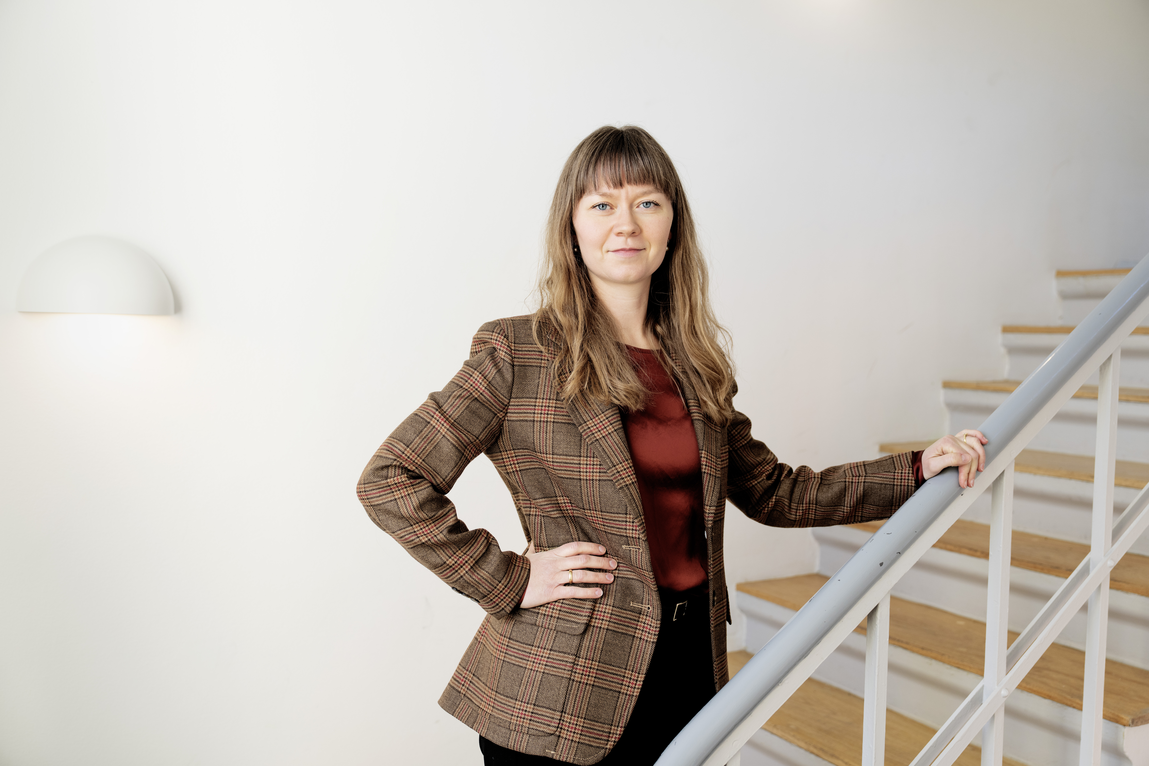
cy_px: 383
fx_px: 1053
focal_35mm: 33
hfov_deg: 57.2
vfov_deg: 40.0
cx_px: 574
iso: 250
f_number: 2.8
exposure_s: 1/160
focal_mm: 33
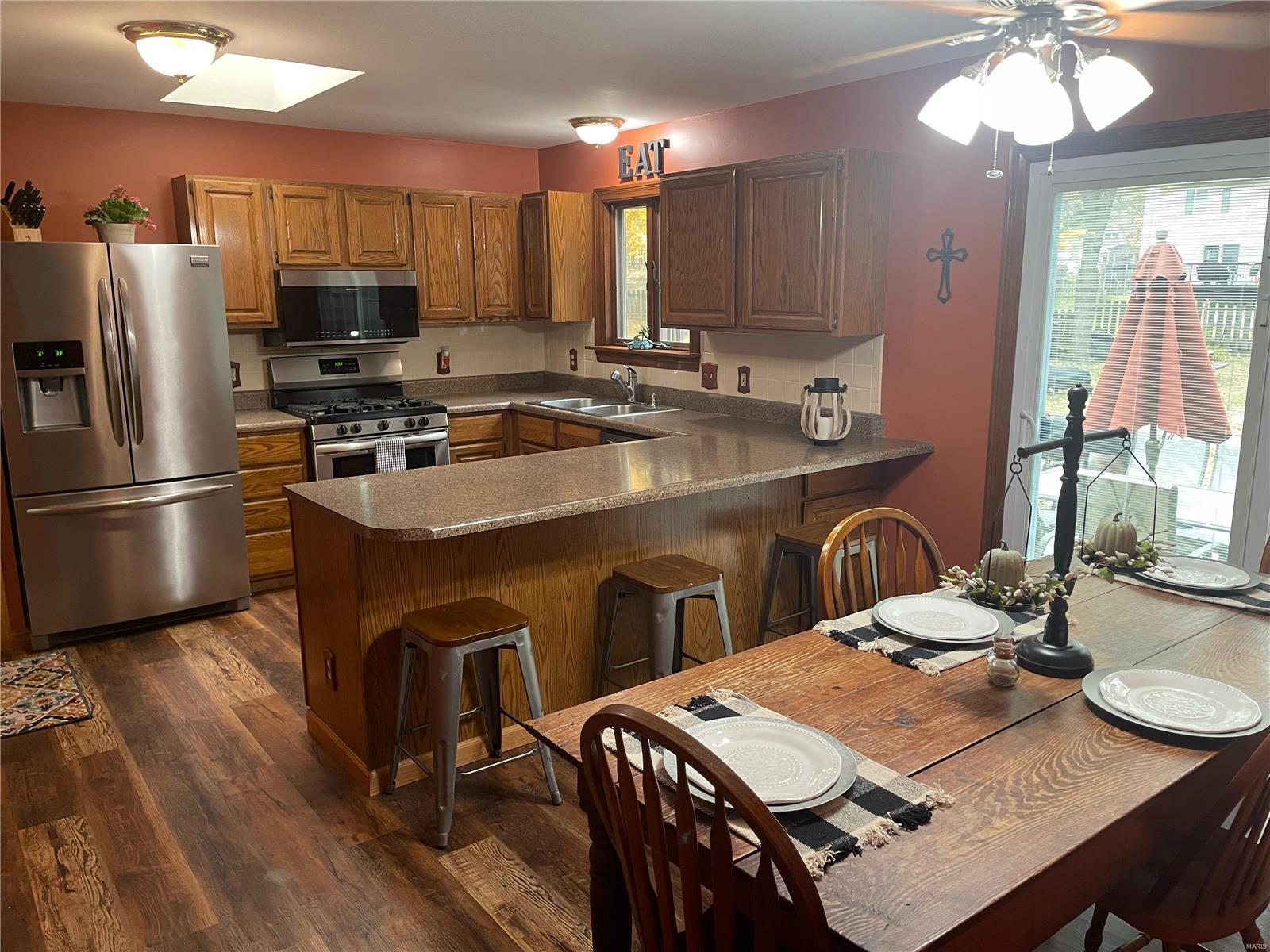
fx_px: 954
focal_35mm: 26
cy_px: 476
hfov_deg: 67.3
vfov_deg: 53.1
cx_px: 635
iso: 250
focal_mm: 5.1
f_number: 1.6
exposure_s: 1/60
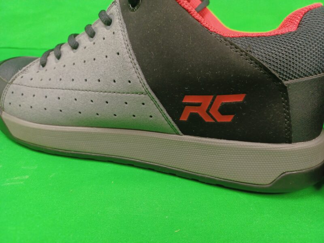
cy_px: 122
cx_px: 162
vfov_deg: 54.9
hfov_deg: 69.4
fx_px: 234
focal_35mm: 25
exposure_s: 1/25
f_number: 1.8
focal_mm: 4.6
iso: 400
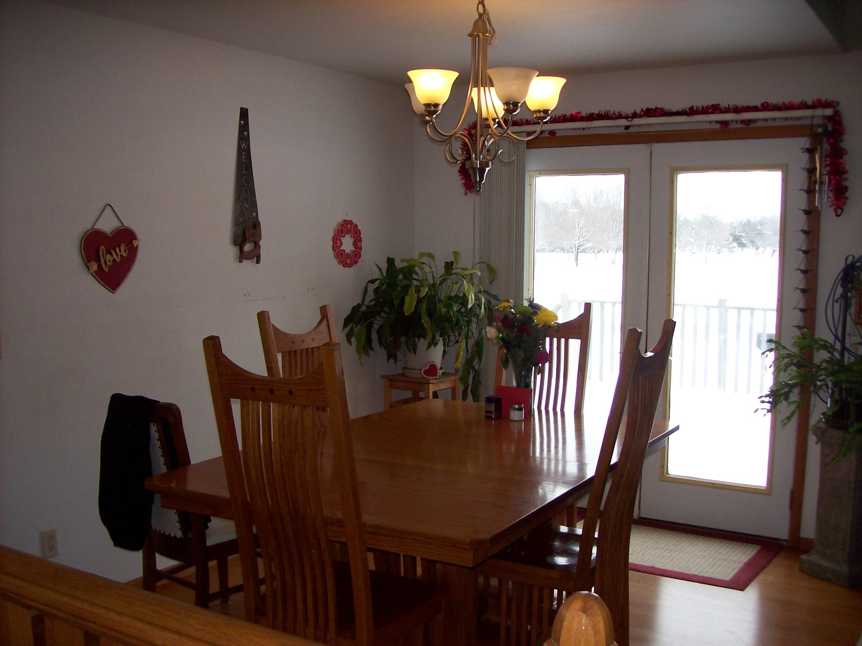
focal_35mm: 36
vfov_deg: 39.6
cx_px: 431
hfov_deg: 51.4
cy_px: 323
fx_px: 896
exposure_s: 1/235
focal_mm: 6
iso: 80
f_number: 2.7
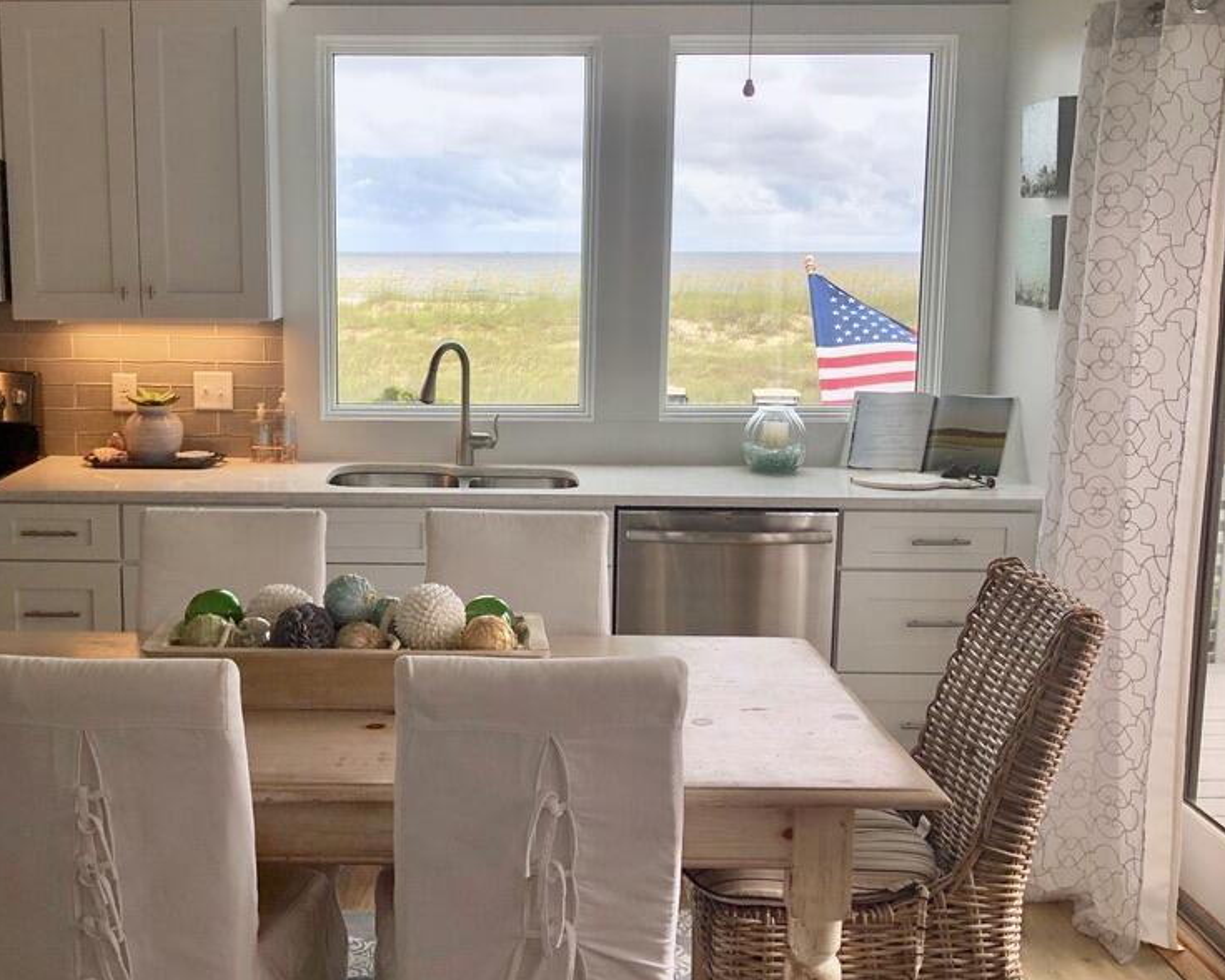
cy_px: 478
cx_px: 446
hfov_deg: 47.4
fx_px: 1378
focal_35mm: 38
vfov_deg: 39.2
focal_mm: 3.99
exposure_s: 1/476
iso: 20
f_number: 1.8
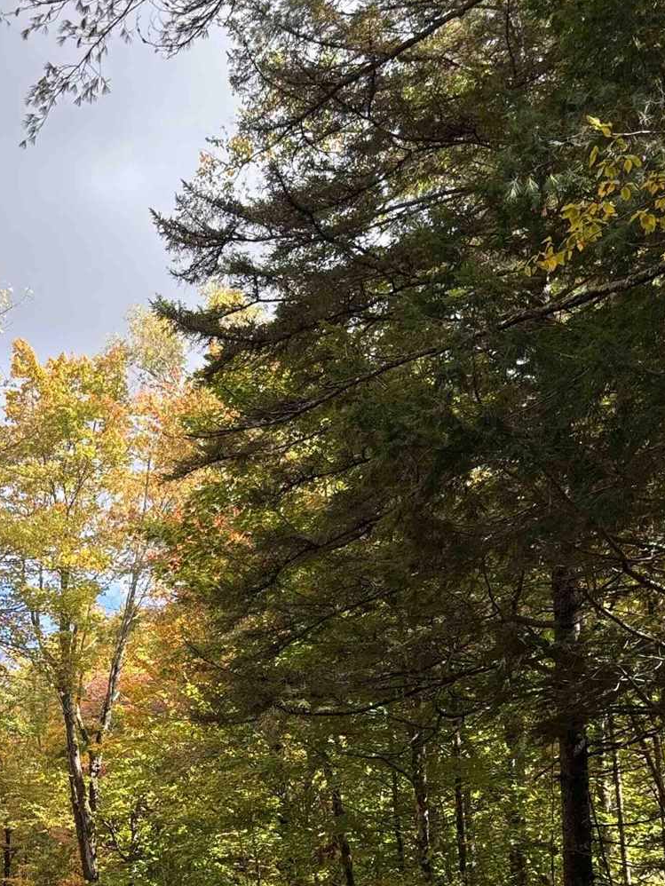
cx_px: 35
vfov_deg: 30.6
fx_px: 1536
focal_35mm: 60
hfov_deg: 23.6
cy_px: 815
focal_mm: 5.96
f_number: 1.6
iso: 50
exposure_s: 1/657
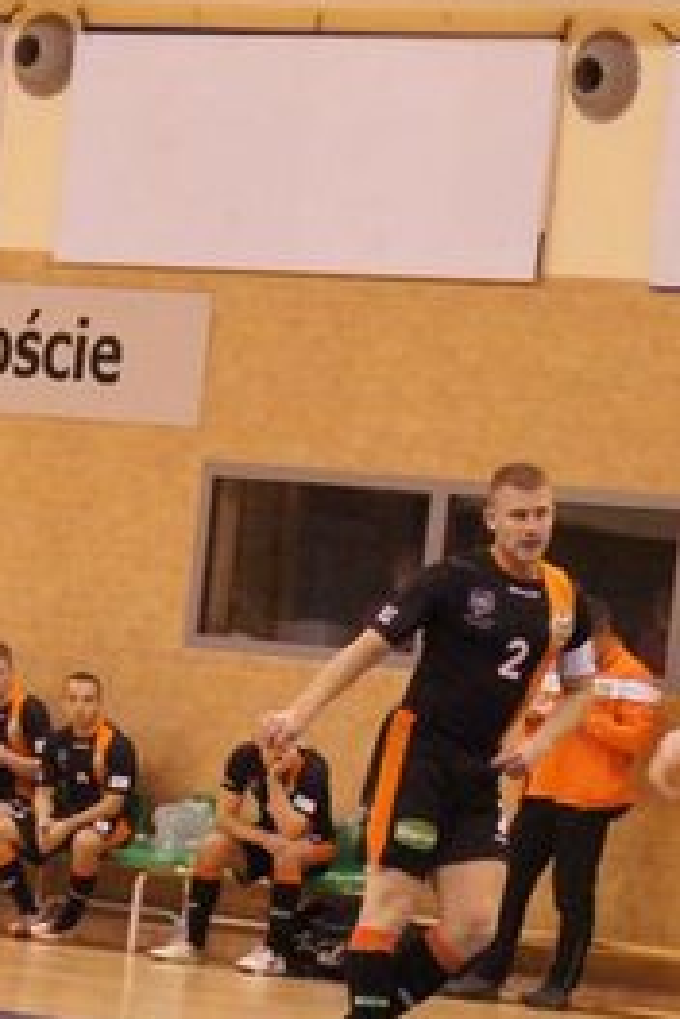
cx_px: 545
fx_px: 7309
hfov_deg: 5.3
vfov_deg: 8.0
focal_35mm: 258
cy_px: 741
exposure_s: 1/400
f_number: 6.3
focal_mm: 70
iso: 6400
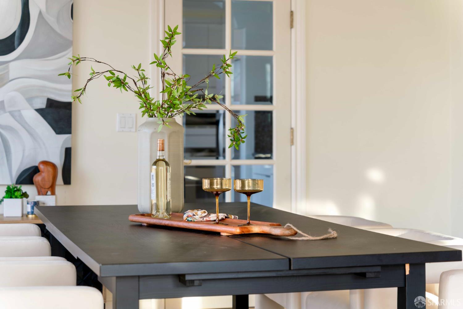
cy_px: 154
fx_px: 913
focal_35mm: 71
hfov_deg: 28.5
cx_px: 232
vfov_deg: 19.2
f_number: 4
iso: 320
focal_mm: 71
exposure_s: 1/50
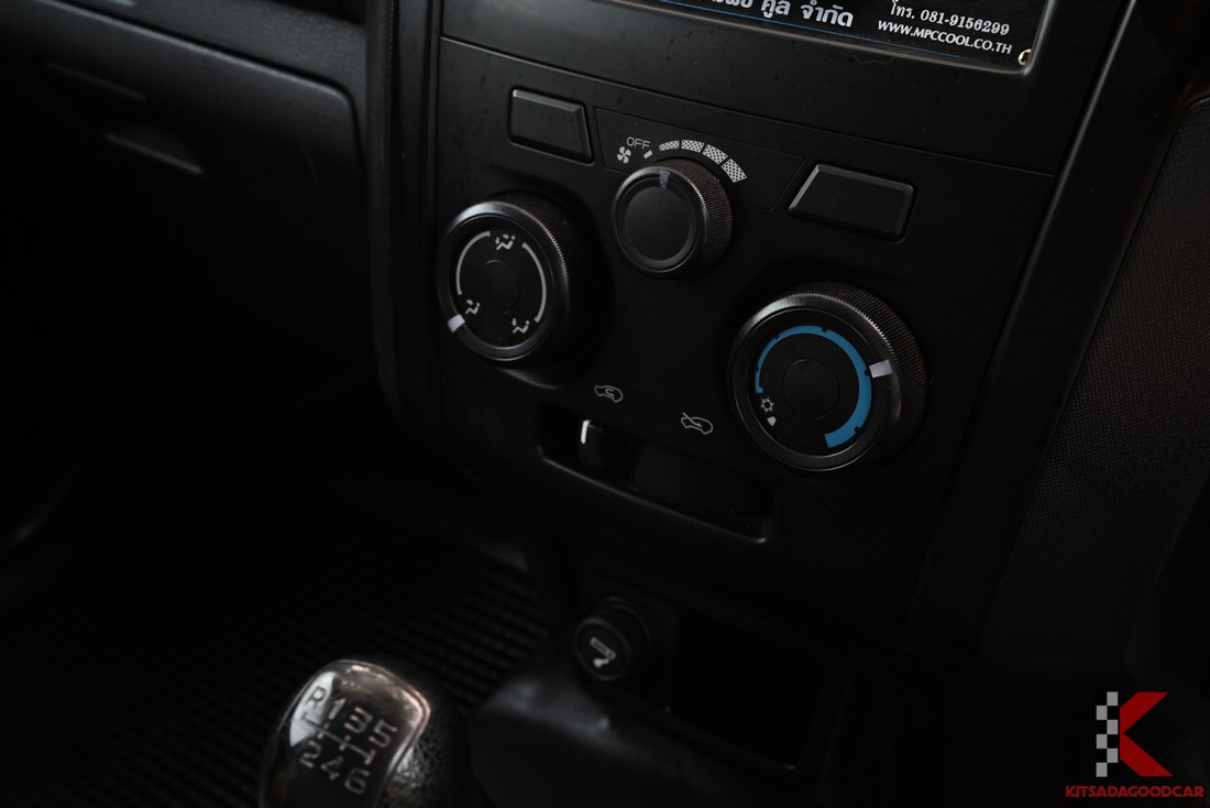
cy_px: 404
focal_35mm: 39
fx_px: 1311
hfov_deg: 49.5
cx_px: 605
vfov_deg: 34.2
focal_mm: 39
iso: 640
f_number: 9
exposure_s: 1/40
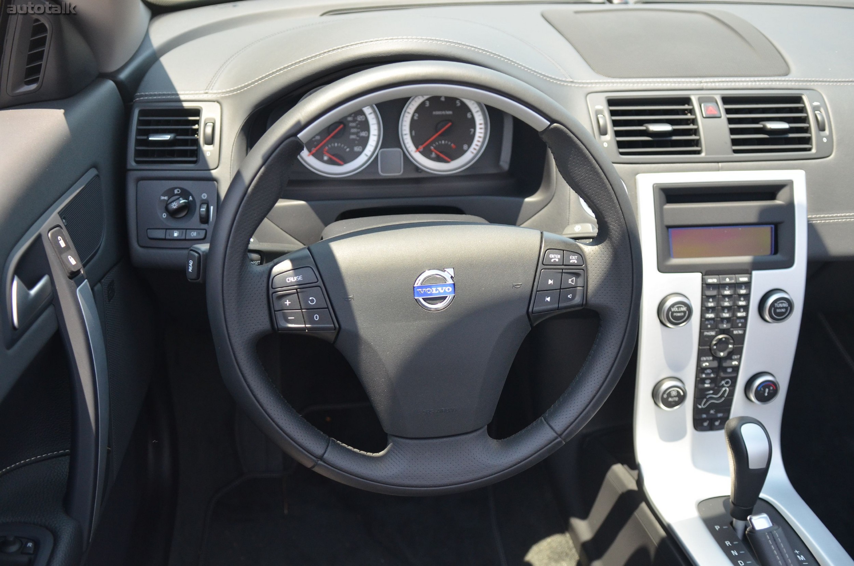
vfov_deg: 36.7
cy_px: 283
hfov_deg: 53.2
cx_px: 427
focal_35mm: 36
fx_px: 852
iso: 800
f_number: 2.8
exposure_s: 1/640
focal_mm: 24
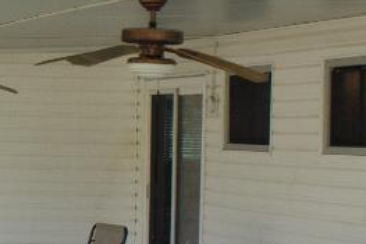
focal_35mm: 154
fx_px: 1565
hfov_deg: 12.7
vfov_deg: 8.9
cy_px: 158
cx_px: -185
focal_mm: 18
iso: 400
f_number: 8
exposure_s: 1/500
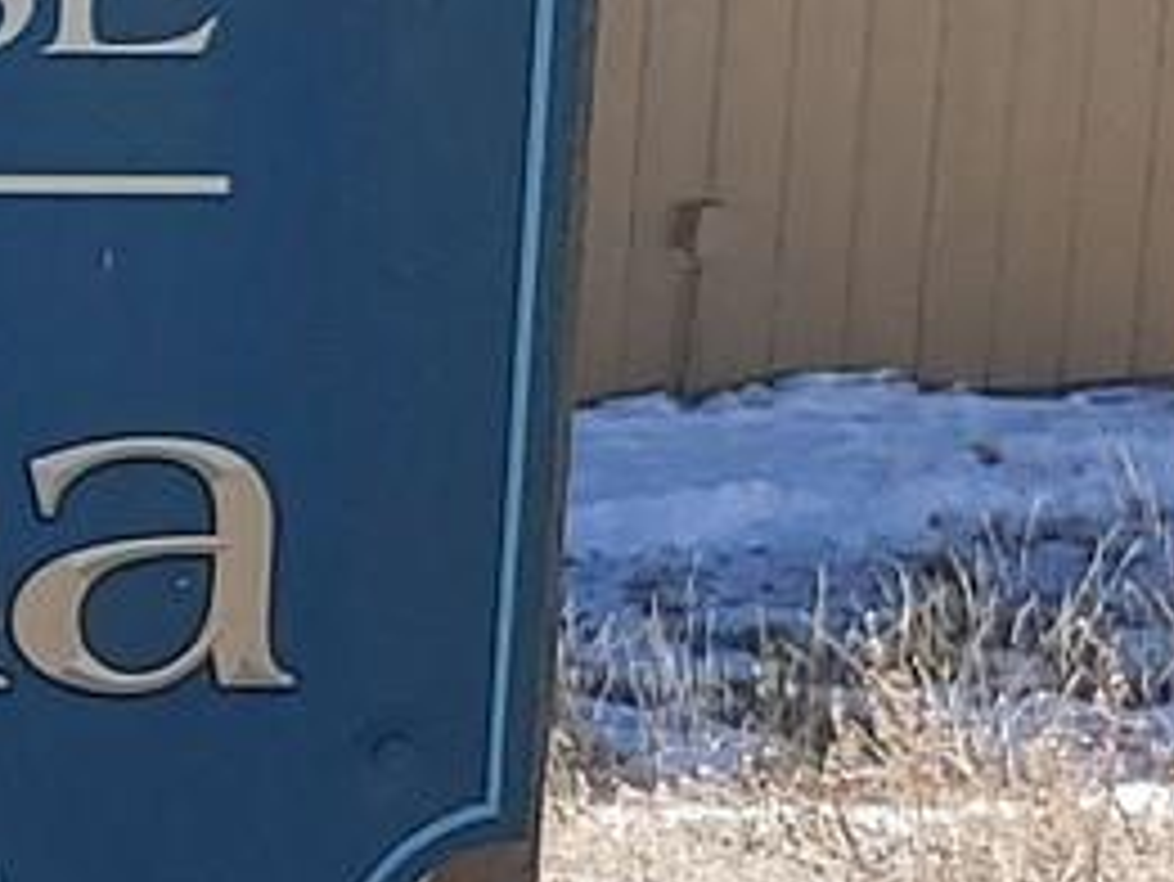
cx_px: -2285
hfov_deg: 8.9
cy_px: -76
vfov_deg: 8.0
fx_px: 6243
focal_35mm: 184
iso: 50
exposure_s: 1/1852
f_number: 1.5
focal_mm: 4.23
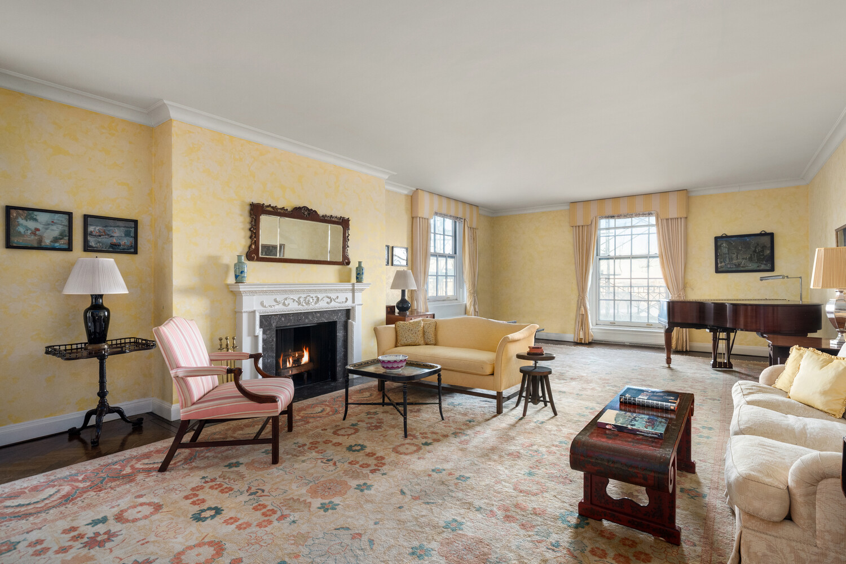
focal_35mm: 17
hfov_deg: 93.3
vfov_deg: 70.4
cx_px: 423
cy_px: 282
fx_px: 399
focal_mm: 17
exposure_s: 1.3
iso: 1250
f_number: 11
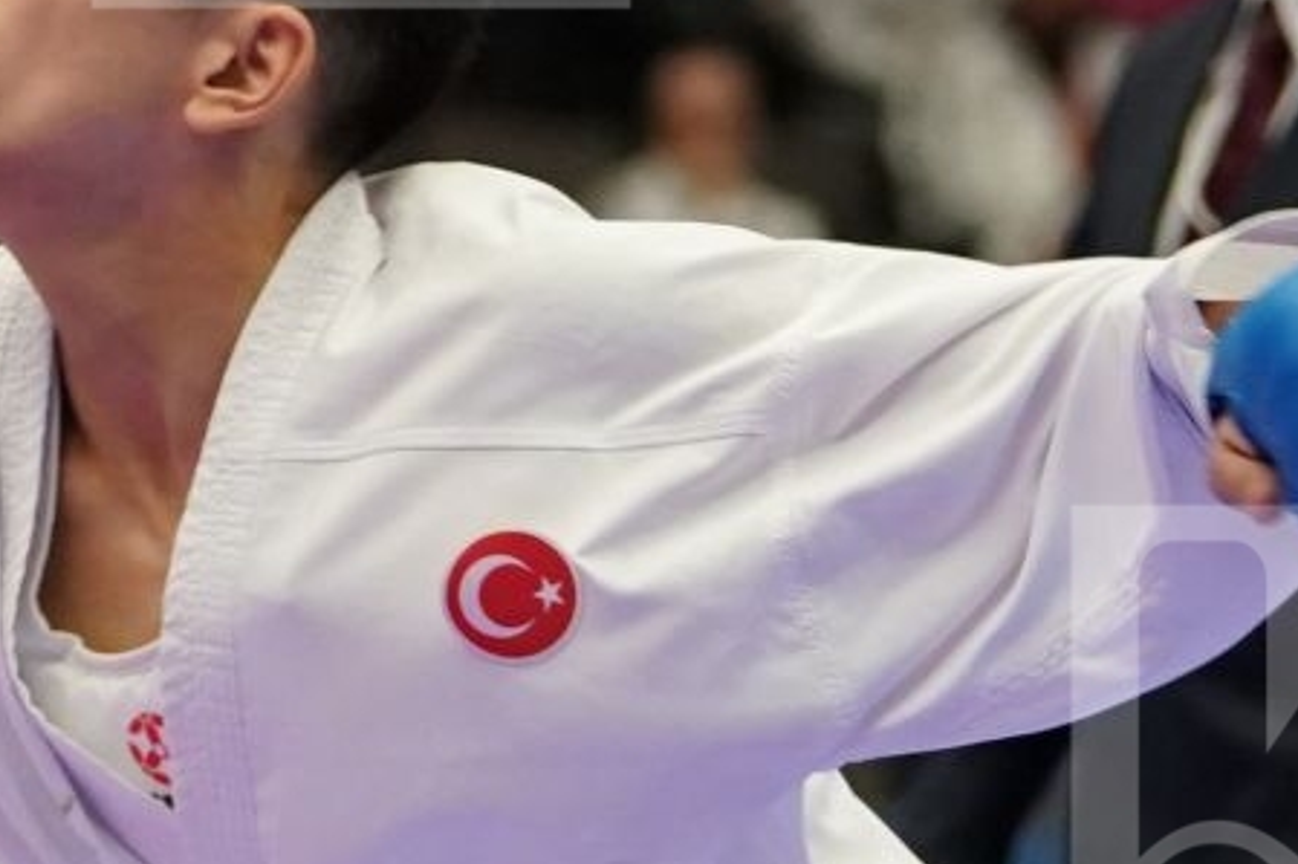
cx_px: 361
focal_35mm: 517
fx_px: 18633
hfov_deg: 4.0
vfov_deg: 2.7
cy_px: 769
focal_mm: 86
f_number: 2.8
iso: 2500
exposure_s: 1/1000
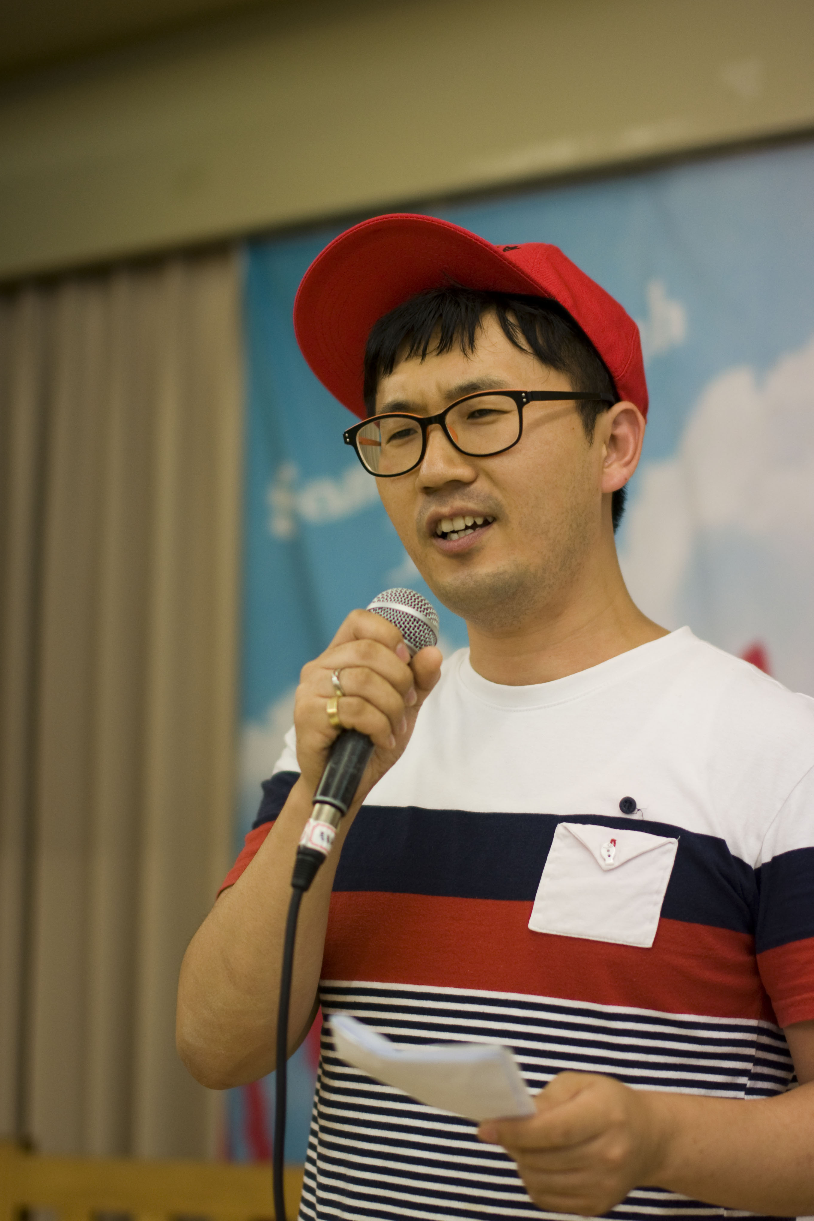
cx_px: 415
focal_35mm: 79
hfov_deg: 17.3
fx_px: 2679
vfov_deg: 25.7
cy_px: 617
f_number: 1.4
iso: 400
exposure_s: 1/320
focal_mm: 50
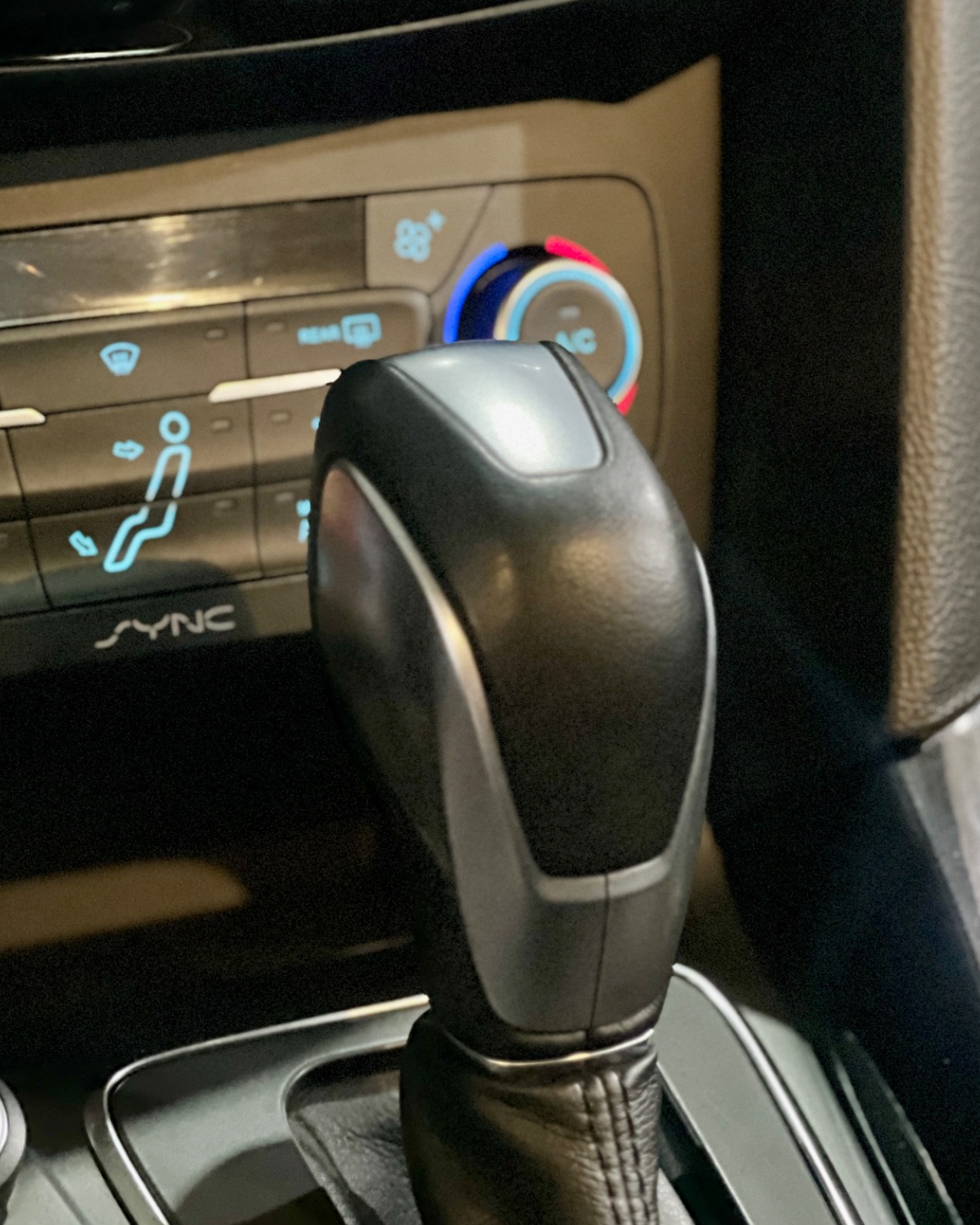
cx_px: 119
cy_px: 595
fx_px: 3880
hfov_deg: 14.3
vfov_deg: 17.9
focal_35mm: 107
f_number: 2.8
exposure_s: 1/15
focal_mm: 9
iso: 2000
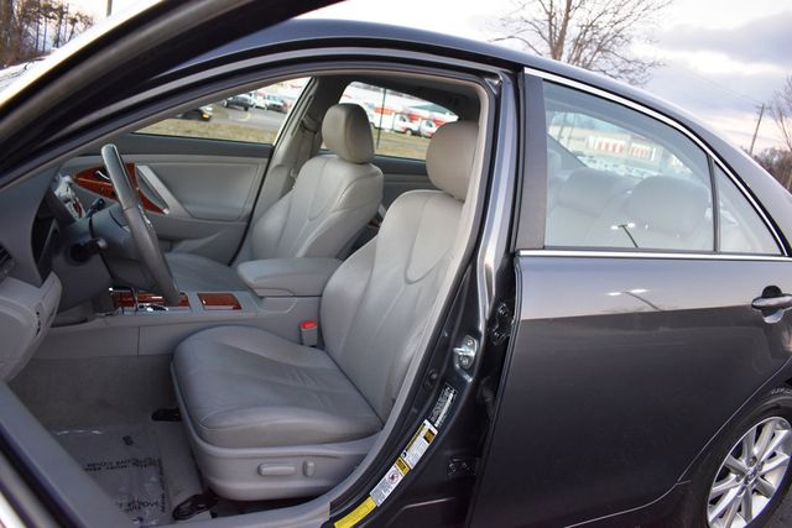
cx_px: 396
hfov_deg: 67.4
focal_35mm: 27
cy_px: 264
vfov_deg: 48.0
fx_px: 594
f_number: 3.5
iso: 1000
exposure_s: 1/125
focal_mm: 18
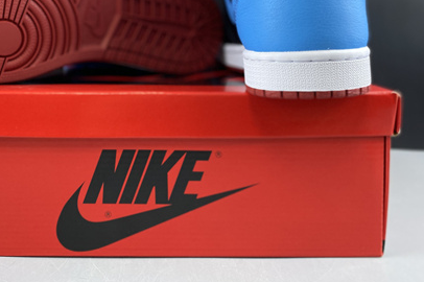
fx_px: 471
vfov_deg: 32.4
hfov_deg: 47.8
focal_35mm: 40
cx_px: 145
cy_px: 55
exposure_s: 1/100
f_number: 1.8
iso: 100
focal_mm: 4.25
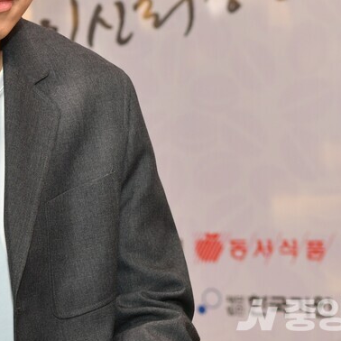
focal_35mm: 123
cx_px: -3
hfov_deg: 14.0
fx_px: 1371
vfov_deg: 14.1
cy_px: 56
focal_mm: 38
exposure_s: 1/125
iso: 500
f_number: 4
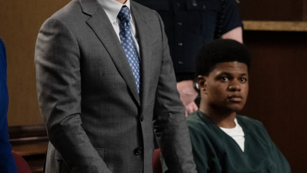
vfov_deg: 5.2
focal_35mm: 232
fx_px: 1888
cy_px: 88
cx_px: 48
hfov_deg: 9.3
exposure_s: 1/160
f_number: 6.3
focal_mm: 118
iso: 8000
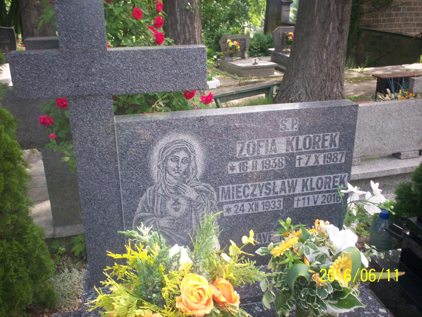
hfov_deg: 51.4
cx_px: 211
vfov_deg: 39.7
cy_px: 158
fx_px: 439
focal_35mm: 36
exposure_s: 1/72.9
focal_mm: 6
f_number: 4.5
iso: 140
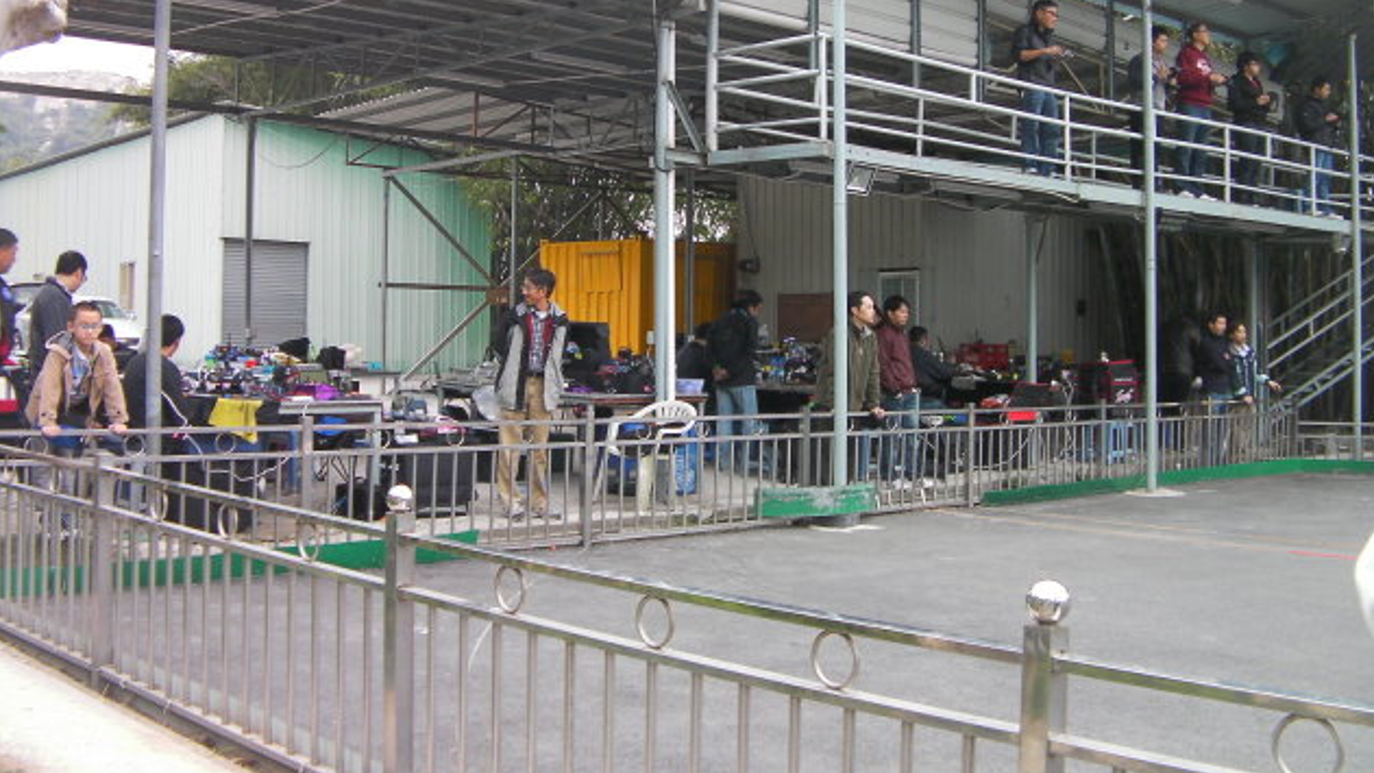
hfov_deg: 48.4
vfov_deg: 28.2
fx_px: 1530
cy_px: 255
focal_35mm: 42
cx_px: 695
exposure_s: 1/38.1
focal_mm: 6.8
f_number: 3.5
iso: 50
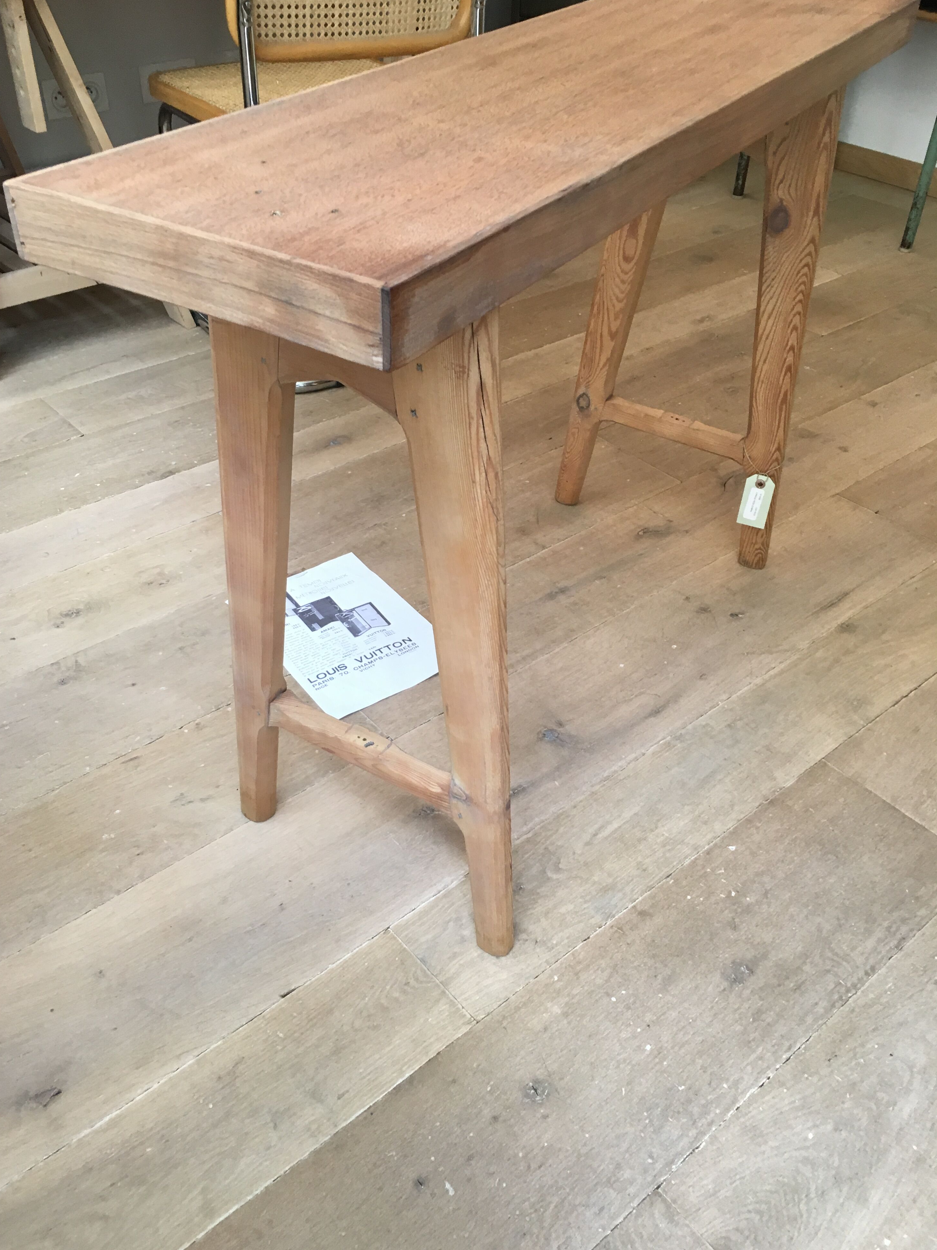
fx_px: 1083
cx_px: 455
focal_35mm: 30
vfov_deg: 60.0
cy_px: 624
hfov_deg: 46.8
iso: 50
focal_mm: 4.15
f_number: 2.2
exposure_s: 1/33
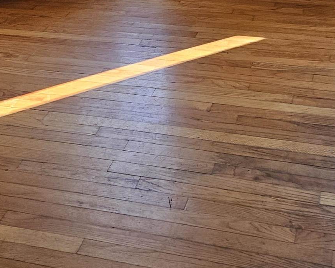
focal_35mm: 80
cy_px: -147
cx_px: 66
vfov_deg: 17.1
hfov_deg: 23.5
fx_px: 793
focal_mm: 5.4
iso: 160
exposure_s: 1/207
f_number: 1.8
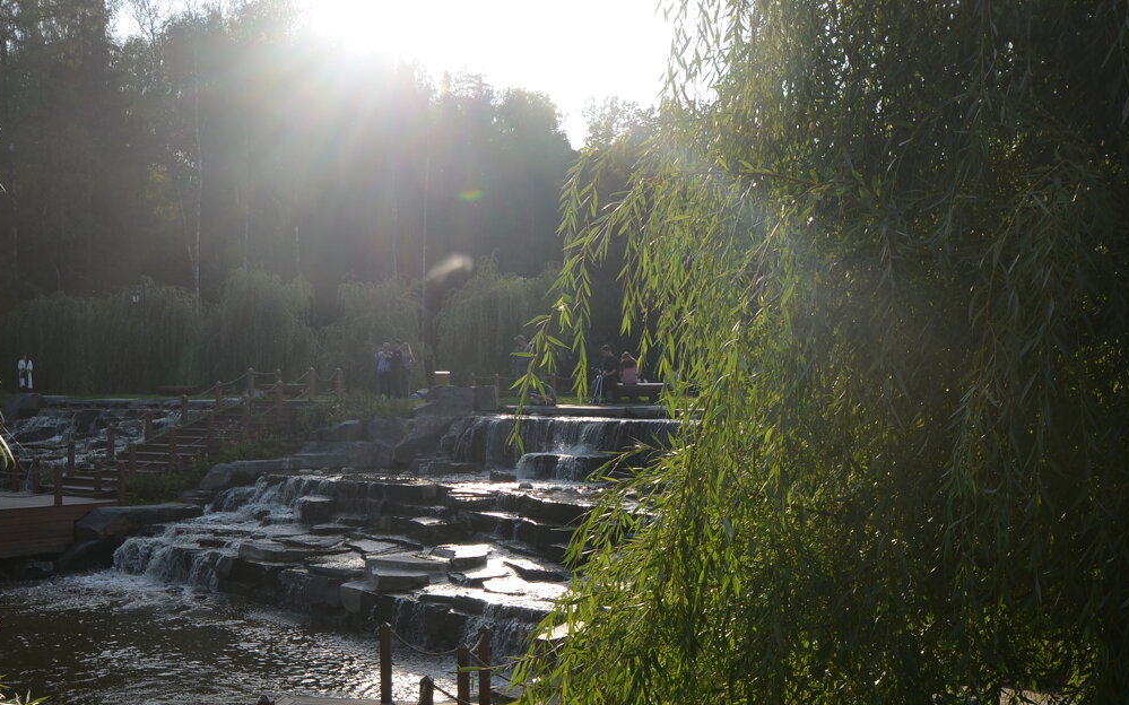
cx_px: 481
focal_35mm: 44
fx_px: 1354
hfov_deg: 45.1
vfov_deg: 29.1
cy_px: 431
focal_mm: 24
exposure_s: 1/250
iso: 125
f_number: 8
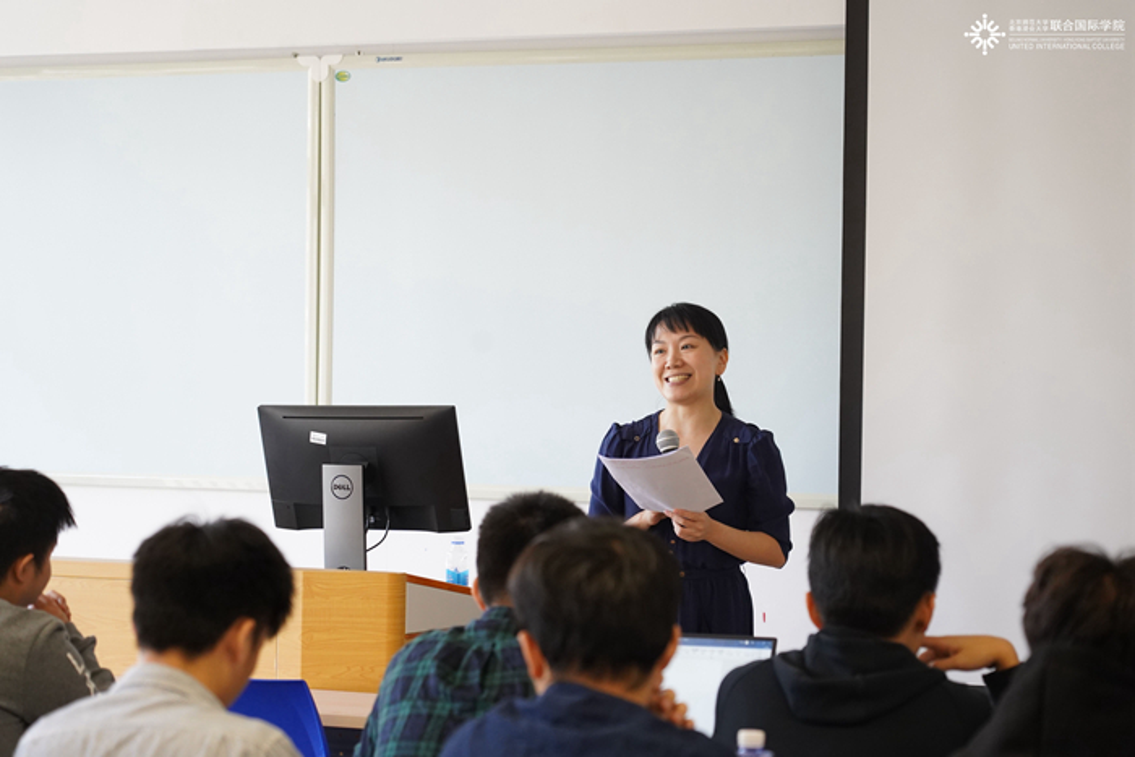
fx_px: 3311
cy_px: 378
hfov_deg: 19.5
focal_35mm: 105
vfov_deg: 13.0
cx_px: 568
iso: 3200
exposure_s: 1/200
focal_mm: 105
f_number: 4.5
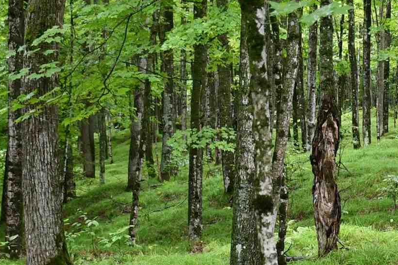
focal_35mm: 123
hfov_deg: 16.2
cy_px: 133
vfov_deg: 11.1
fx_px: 1359
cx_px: 418
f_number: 3.5
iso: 800
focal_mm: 22
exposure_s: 1/160
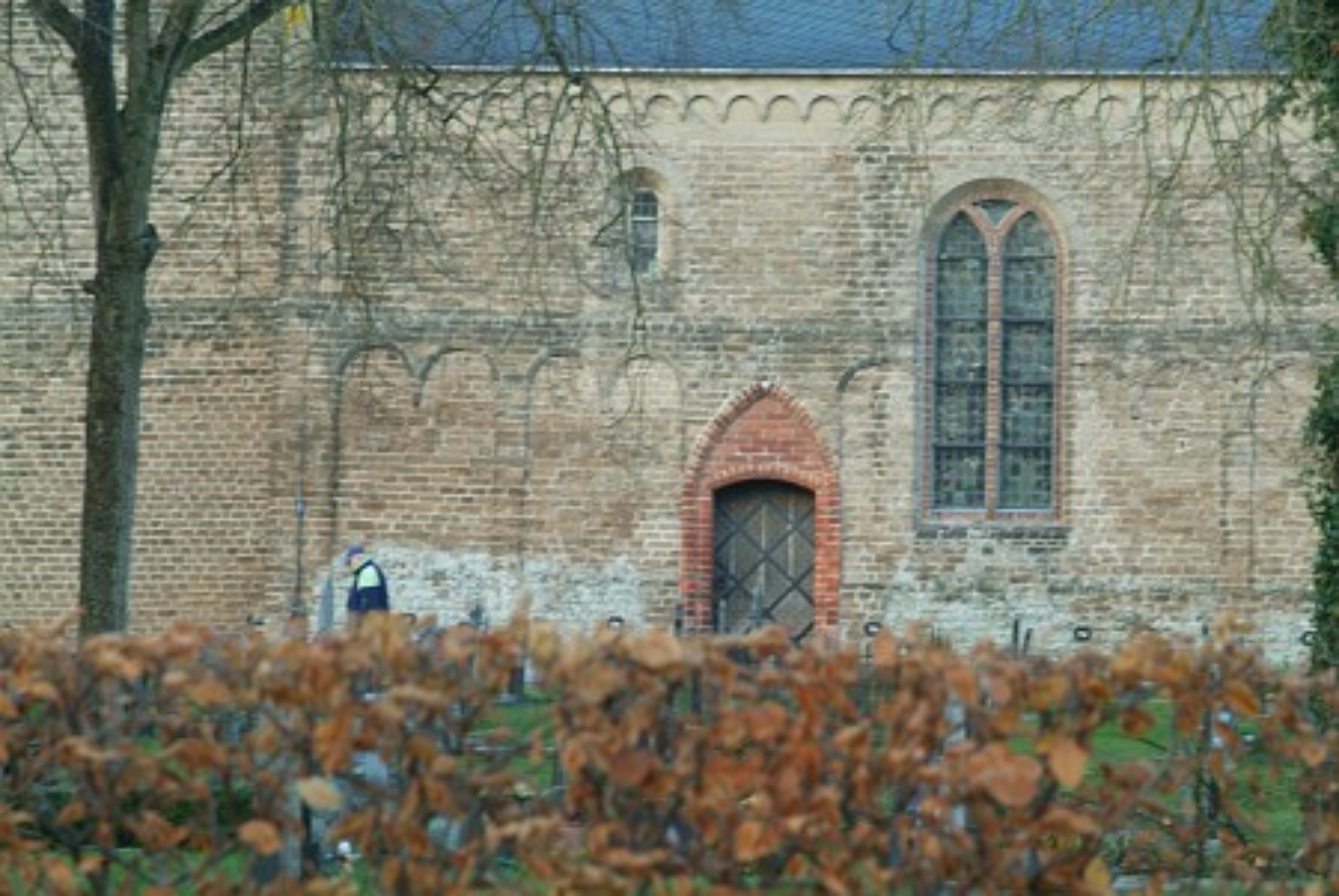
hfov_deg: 10.1
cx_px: 670
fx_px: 7558
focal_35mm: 203
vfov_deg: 6.8
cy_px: 448
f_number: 8
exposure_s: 1/45
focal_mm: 135
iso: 400
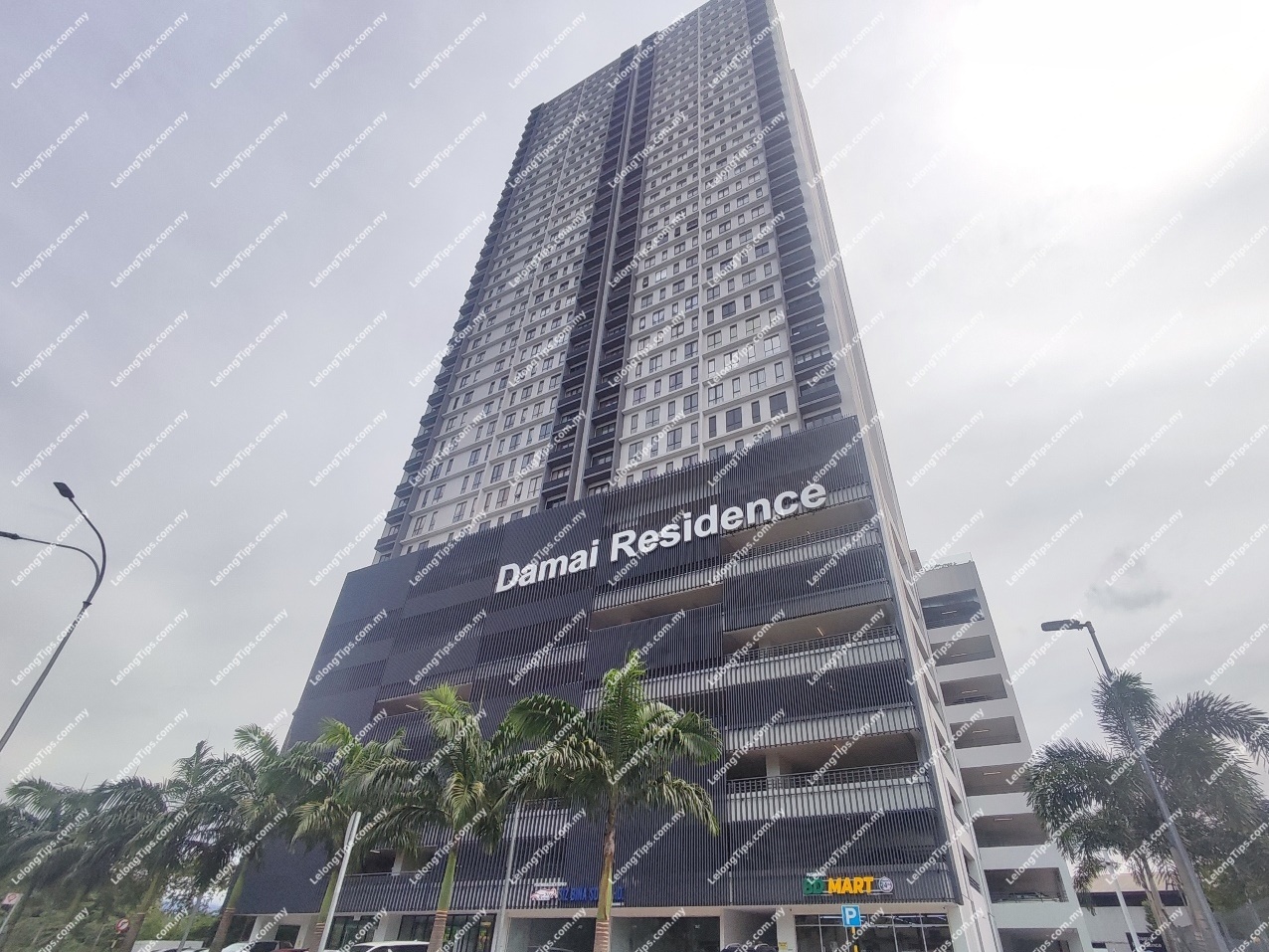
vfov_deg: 78.1
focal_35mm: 16
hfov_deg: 94.5
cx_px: 634
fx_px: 587
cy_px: 476
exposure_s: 1/3273
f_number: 2.2
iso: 50
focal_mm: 1.65
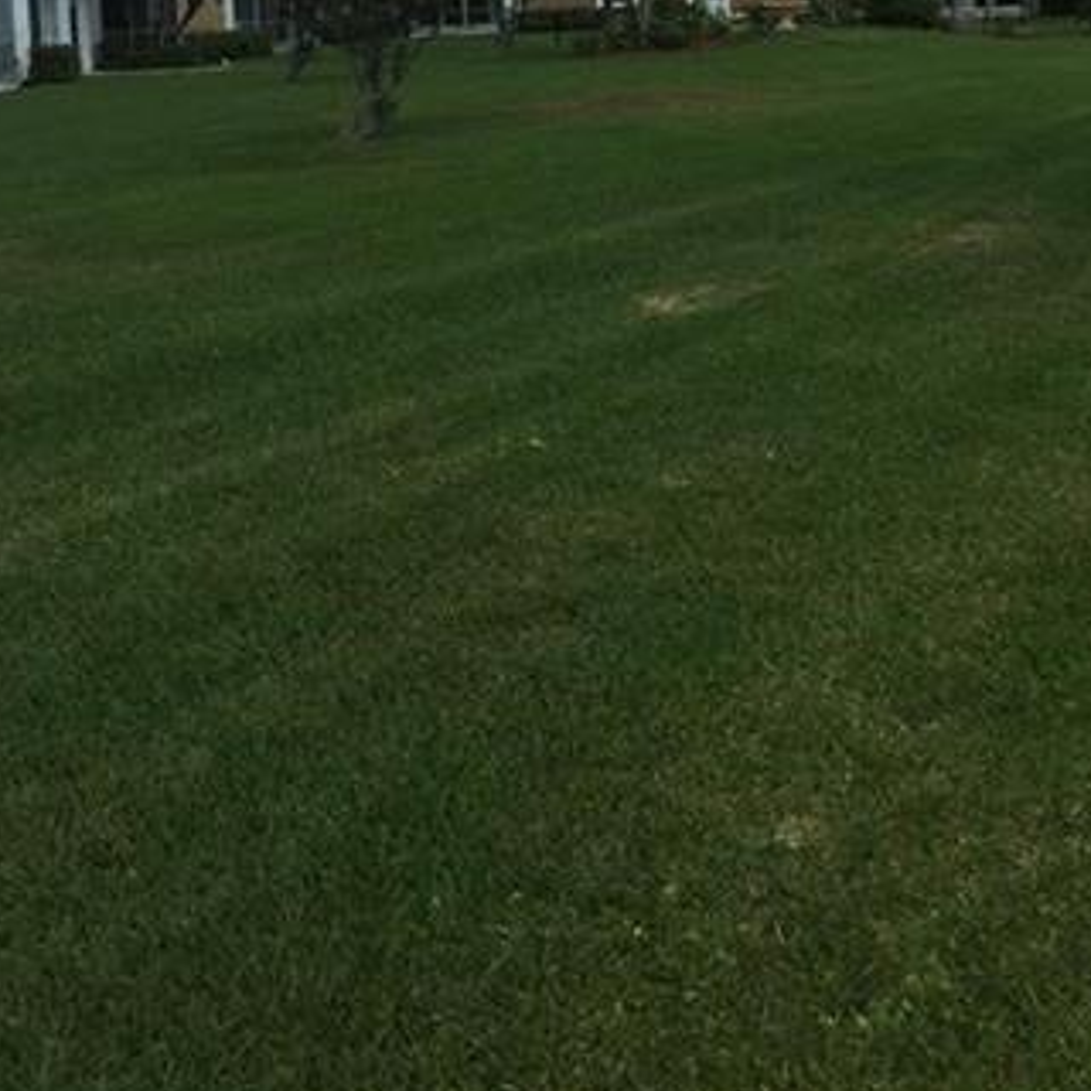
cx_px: 658
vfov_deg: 33.3
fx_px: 1712
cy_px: 89
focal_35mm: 48
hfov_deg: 35.2
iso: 32
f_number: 2.2
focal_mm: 4.15
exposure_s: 1/1799
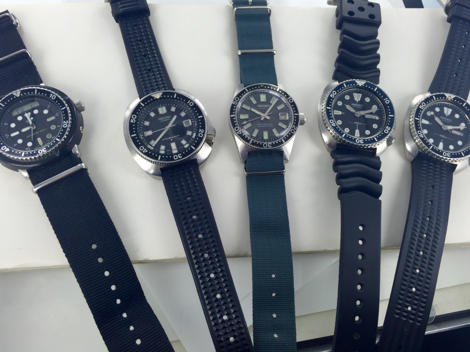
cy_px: 174
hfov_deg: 60.0
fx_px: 407
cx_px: 235
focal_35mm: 30
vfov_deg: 46.8
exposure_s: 1/250
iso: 32
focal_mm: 4.15
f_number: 2.2
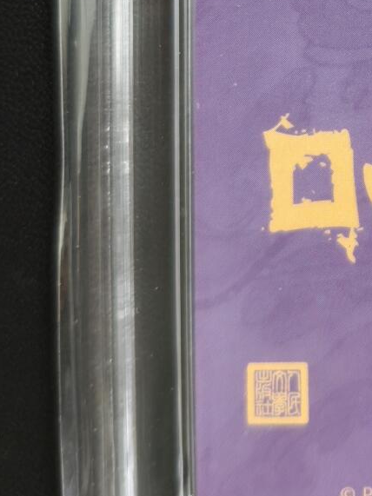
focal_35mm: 82
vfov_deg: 22.7
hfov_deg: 16.7
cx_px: 515
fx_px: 1175
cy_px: -23
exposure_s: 1/50
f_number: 1.5
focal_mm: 4.94
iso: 500
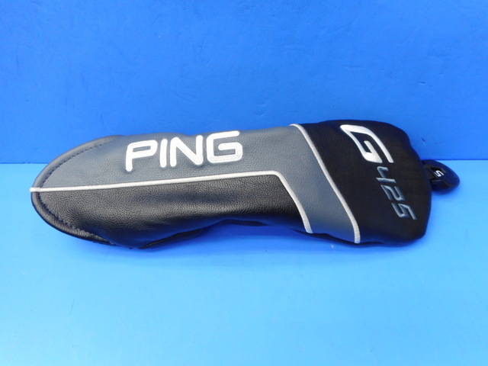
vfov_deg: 54.9
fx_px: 352
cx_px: 244
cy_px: 183
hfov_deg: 69.4
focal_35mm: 25
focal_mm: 4.5
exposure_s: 1/30
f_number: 3.7
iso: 160
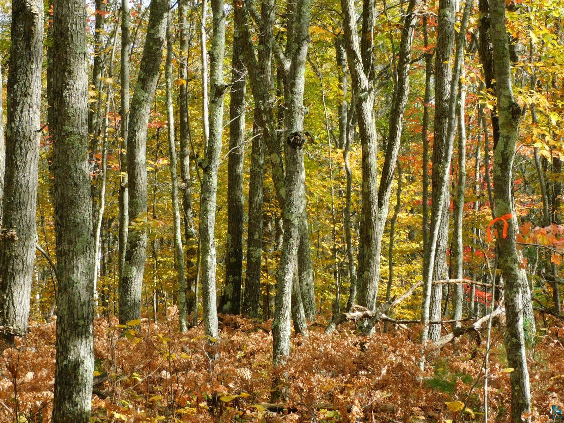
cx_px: 282
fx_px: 1874
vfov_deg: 12.9
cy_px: 212
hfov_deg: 17.1
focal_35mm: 115
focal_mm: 20.6
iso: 125
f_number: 5
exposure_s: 1/160
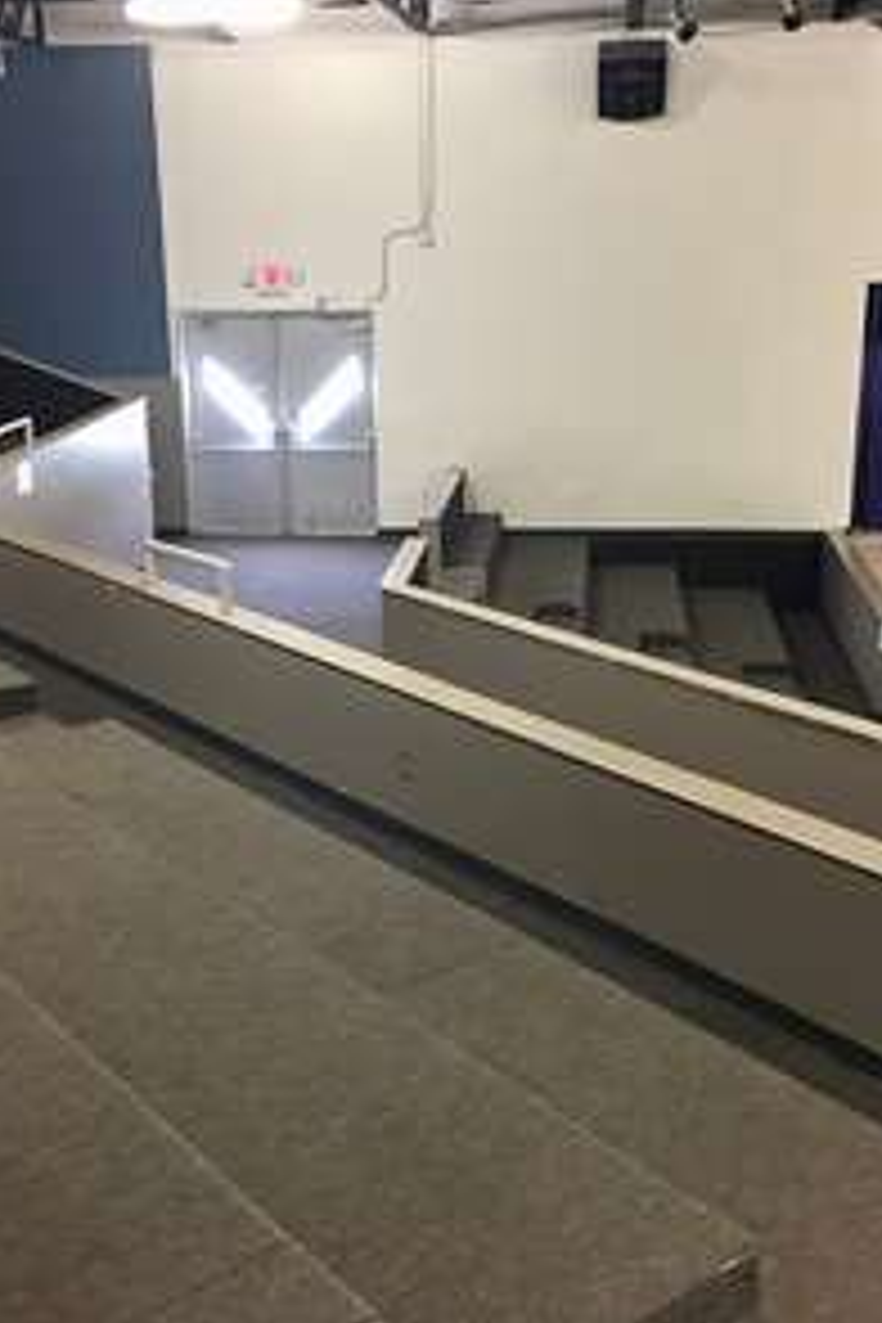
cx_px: 418
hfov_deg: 32.6
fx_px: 1507
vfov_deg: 47.4
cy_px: 670
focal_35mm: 41
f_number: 2.2
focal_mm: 4.15
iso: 50
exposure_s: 1/4
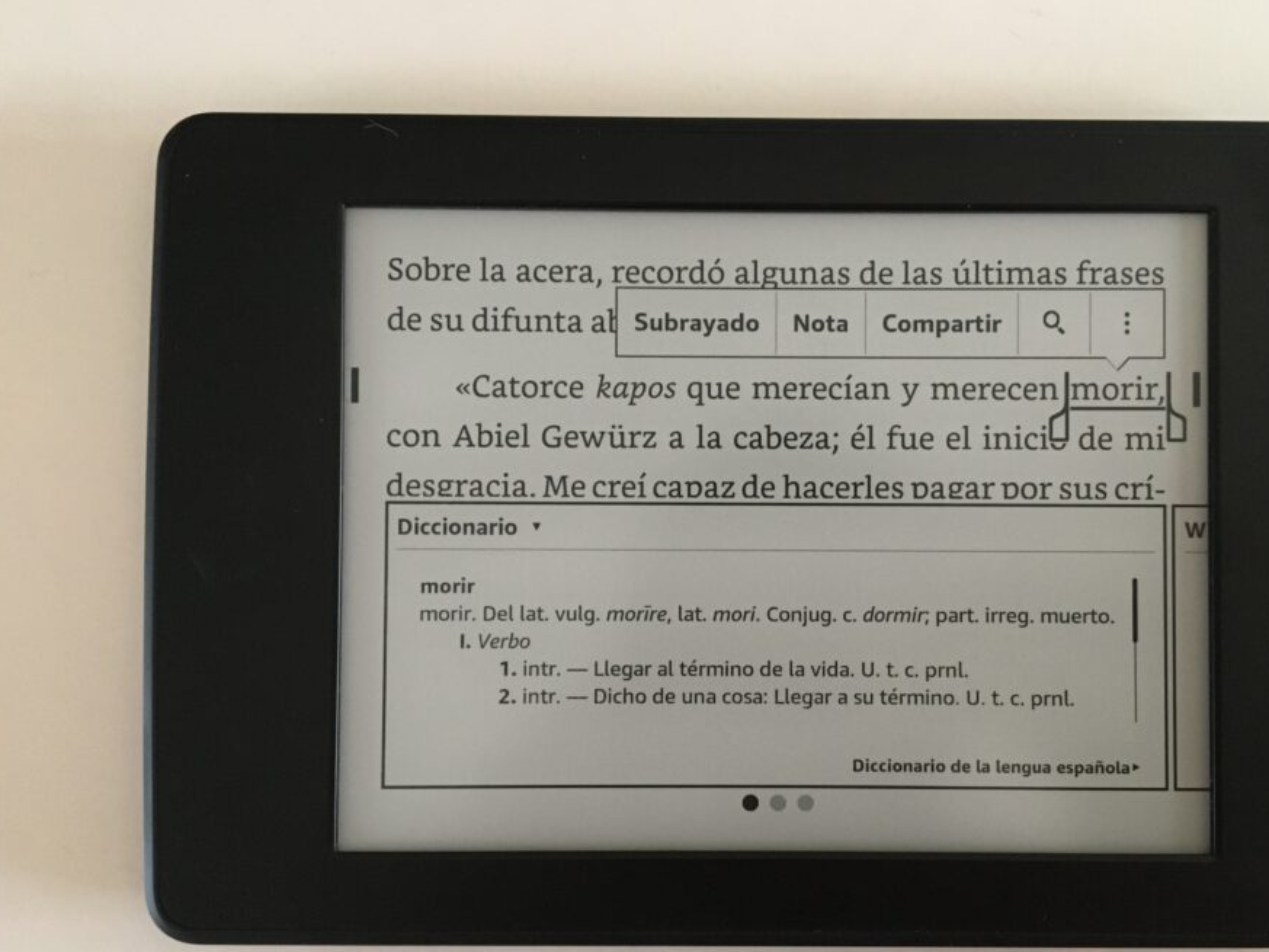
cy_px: 512
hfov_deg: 53.7
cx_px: 728
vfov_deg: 41.8
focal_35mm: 34
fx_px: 1247
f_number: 2.2
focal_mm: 4.15
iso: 200
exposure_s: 1/25
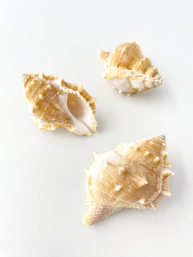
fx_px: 186
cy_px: 128
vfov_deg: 69.4
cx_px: 96
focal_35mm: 25
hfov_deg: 54.9
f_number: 1.8
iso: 32
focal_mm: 4.25
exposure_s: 1/361
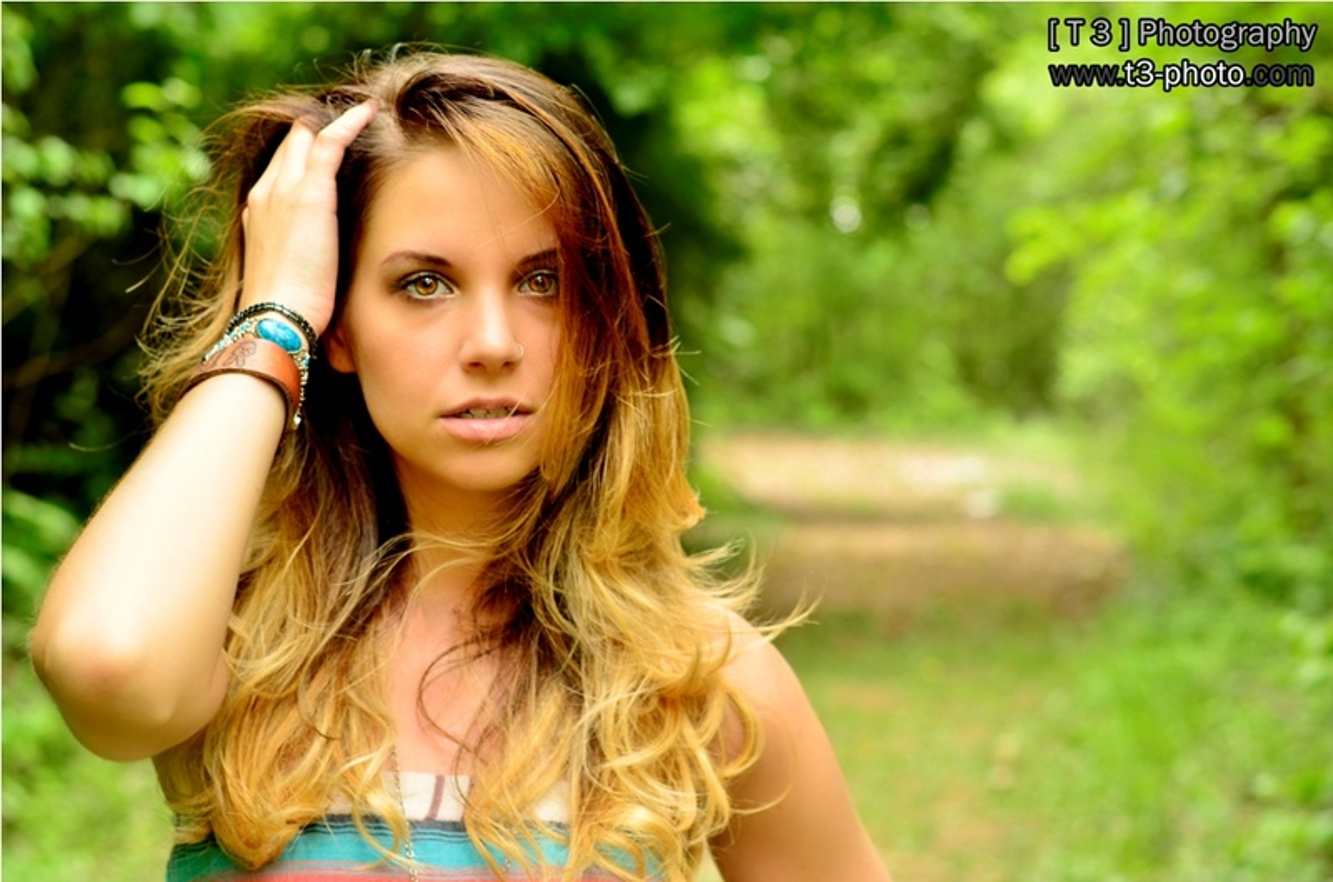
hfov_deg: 27.1
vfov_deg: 18.1
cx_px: 666
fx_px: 2770
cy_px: 441
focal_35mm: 75
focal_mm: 50
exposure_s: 1/50
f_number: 4
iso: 100
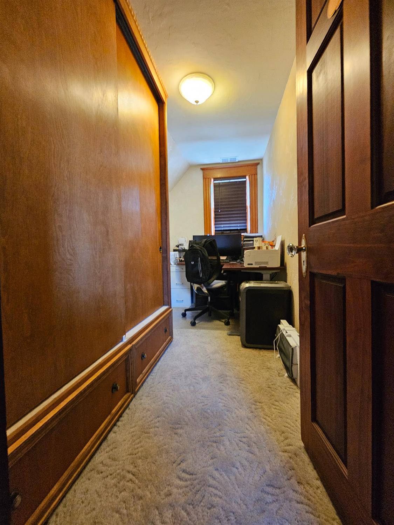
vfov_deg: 106.2
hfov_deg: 89.9
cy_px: 262
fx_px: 197
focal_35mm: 13
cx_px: 197
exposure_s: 1/30
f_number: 2.2
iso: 640
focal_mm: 2.2
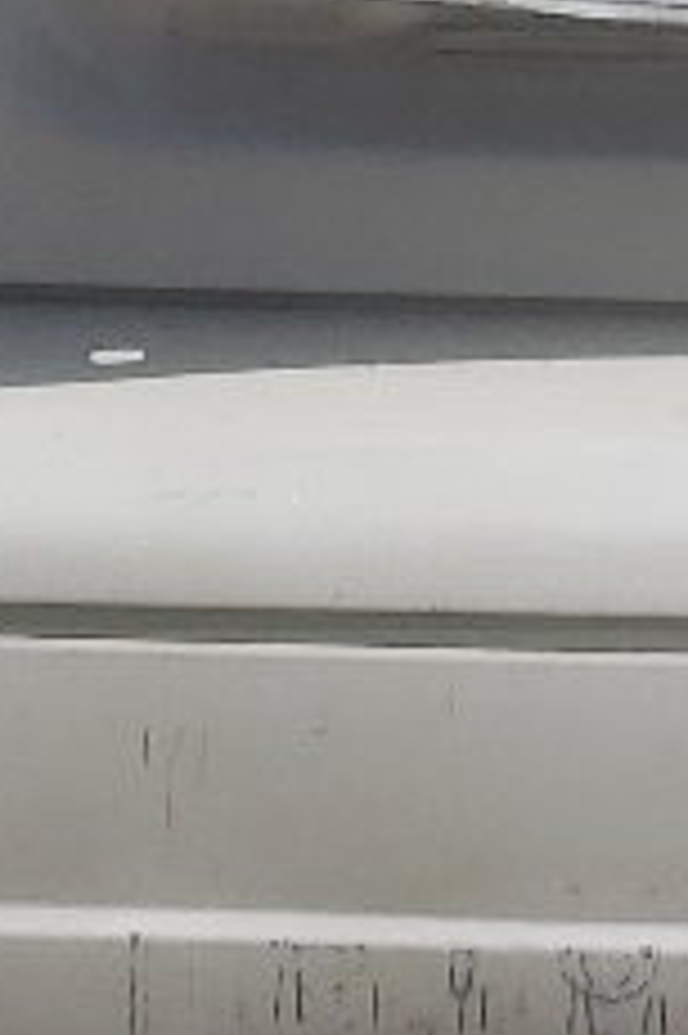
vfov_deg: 10.6
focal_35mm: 188
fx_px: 5397
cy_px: -396
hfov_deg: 7.2
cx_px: 832
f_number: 1.5
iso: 50
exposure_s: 1/10000
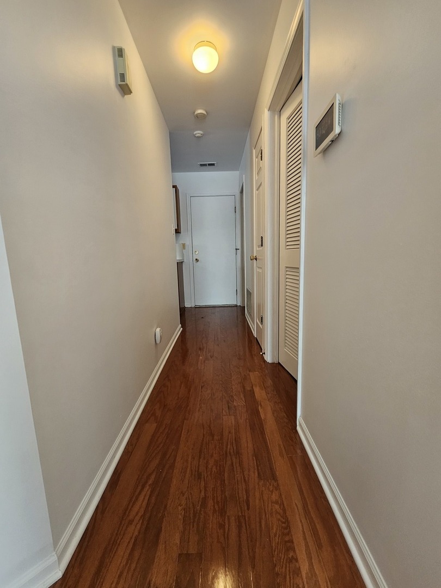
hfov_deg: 89.9
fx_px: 221
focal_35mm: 13
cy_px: 294
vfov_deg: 106.2
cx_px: 220
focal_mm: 2.2
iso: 125
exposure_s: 1/60
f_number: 2.2
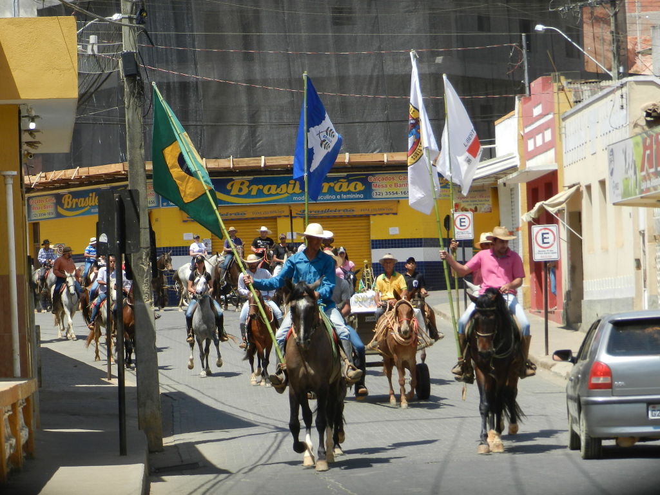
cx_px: 330
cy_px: 248
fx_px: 2765
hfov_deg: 13.6
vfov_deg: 10.2
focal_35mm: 145
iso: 160
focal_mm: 25.7
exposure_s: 1/640
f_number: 5.1
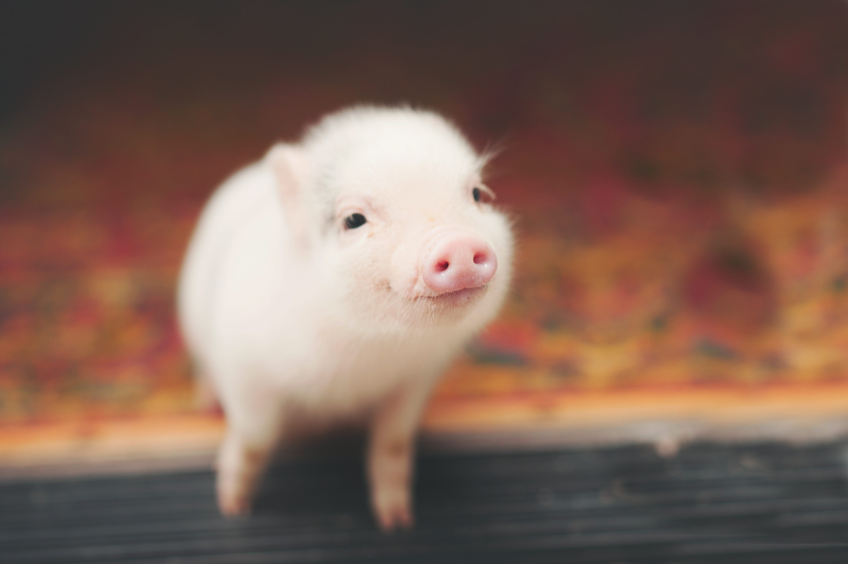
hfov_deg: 23.9
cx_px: 424
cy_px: 282
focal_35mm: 85
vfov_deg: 16.1
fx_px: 2001
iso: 400
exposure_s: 1/400
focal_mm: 85
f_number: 2.5
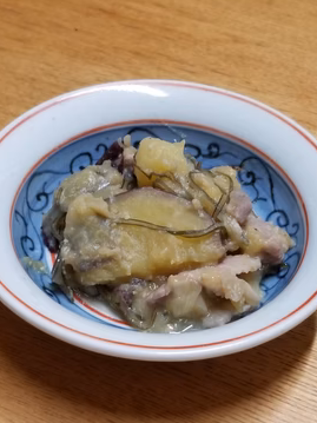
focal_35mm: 29
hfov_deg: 48.2
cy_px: 206
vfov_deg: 61.7
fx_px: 354
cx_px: 163
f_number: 1.7
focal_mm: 4.3
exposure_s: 1/32
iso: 160
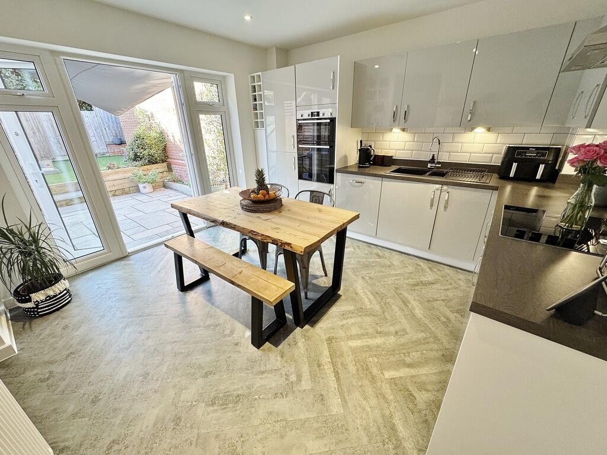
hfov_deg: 102.1
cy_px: 228
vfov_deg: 85.7
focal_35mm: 14
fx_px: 245
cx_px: 304
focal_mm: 2.22
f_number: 2.2
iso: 160
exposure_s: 1/100
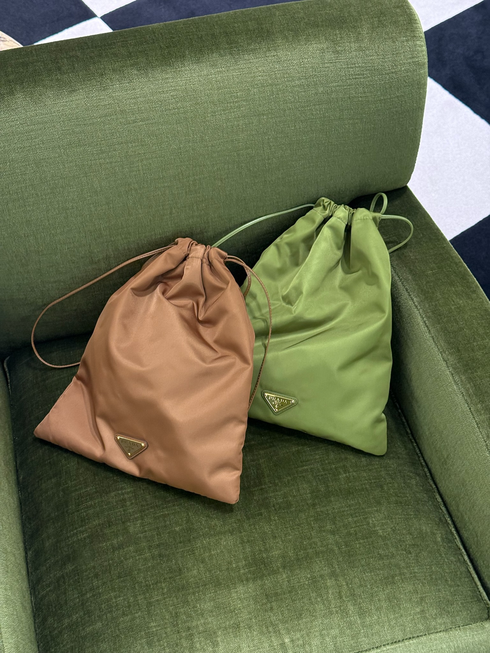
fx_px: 906
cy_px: 326
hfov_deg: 30.3
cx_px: 245
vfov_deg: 39.7
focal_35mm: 48
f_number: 1.78
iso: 200
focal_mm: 6.76
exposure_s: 1/84
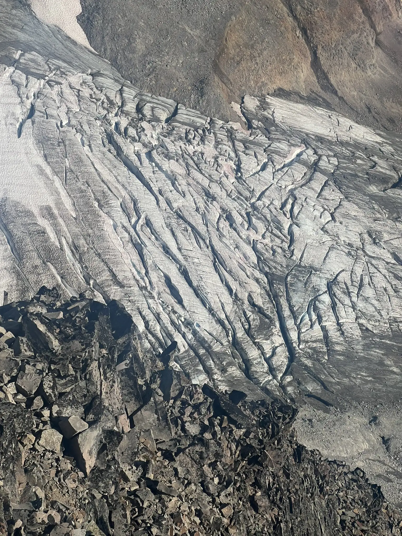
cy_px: 268
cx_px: 201
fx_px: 1192
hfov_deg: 19.1
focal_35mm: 77
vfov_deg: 25.3
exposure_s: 1/1672
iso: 32
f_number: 2.8
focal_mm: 9
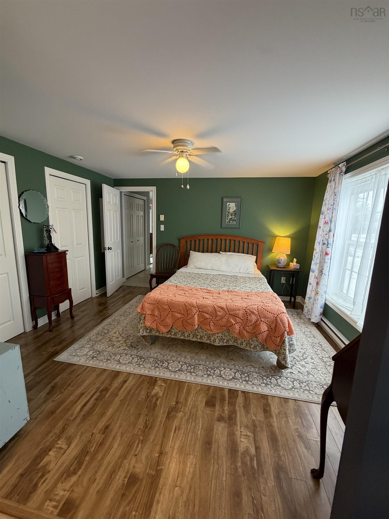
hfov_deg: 85.7
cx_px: 194
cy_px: 260
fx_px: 210
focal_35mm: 14
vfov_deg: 102.1
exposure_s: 1/60
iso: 250
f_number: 2.2
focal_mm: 2.22
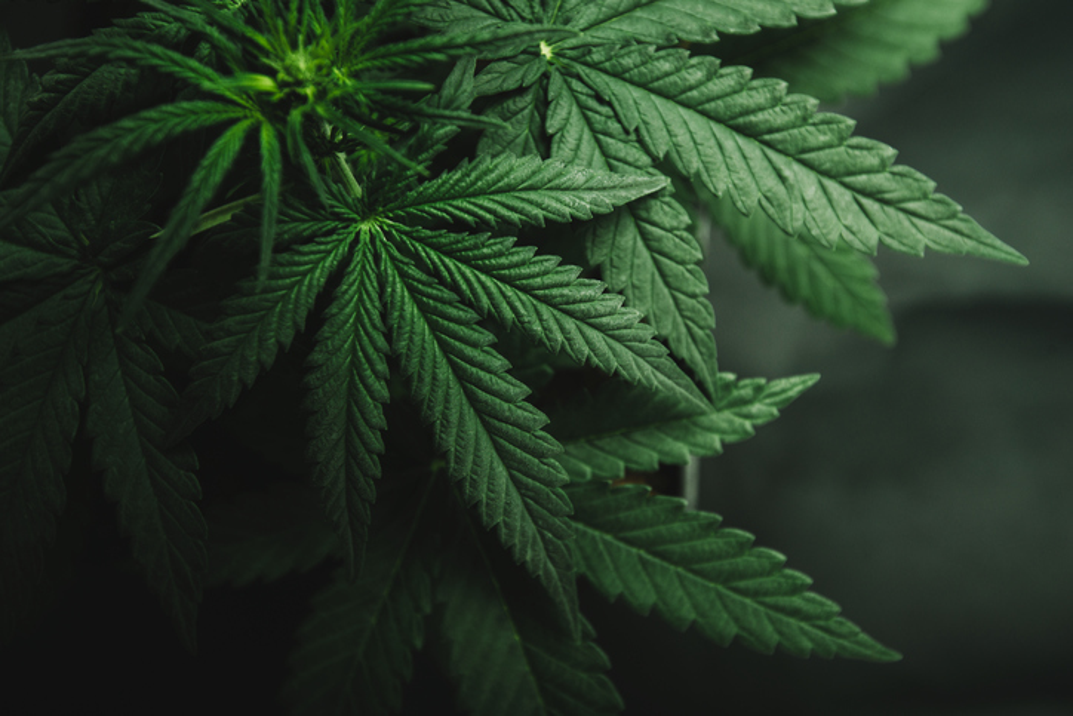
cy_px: 358
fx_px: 1043
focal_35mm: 35
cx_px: 536
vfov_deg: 37.9
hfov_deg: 54.4
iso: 100
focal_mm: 35
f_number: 8
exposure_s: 1/200
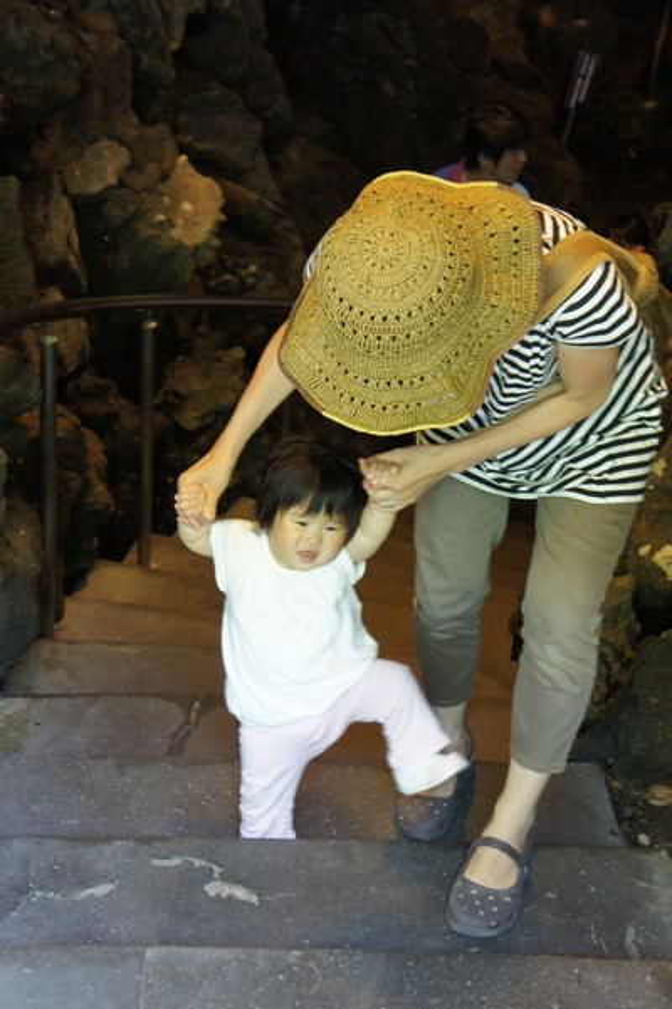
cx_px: 336
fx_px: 1682
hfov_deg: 22.6
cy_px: 504
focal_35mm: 60
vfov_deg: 33.4
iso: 1600
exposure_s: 1/30
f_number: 4.5
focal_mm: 40
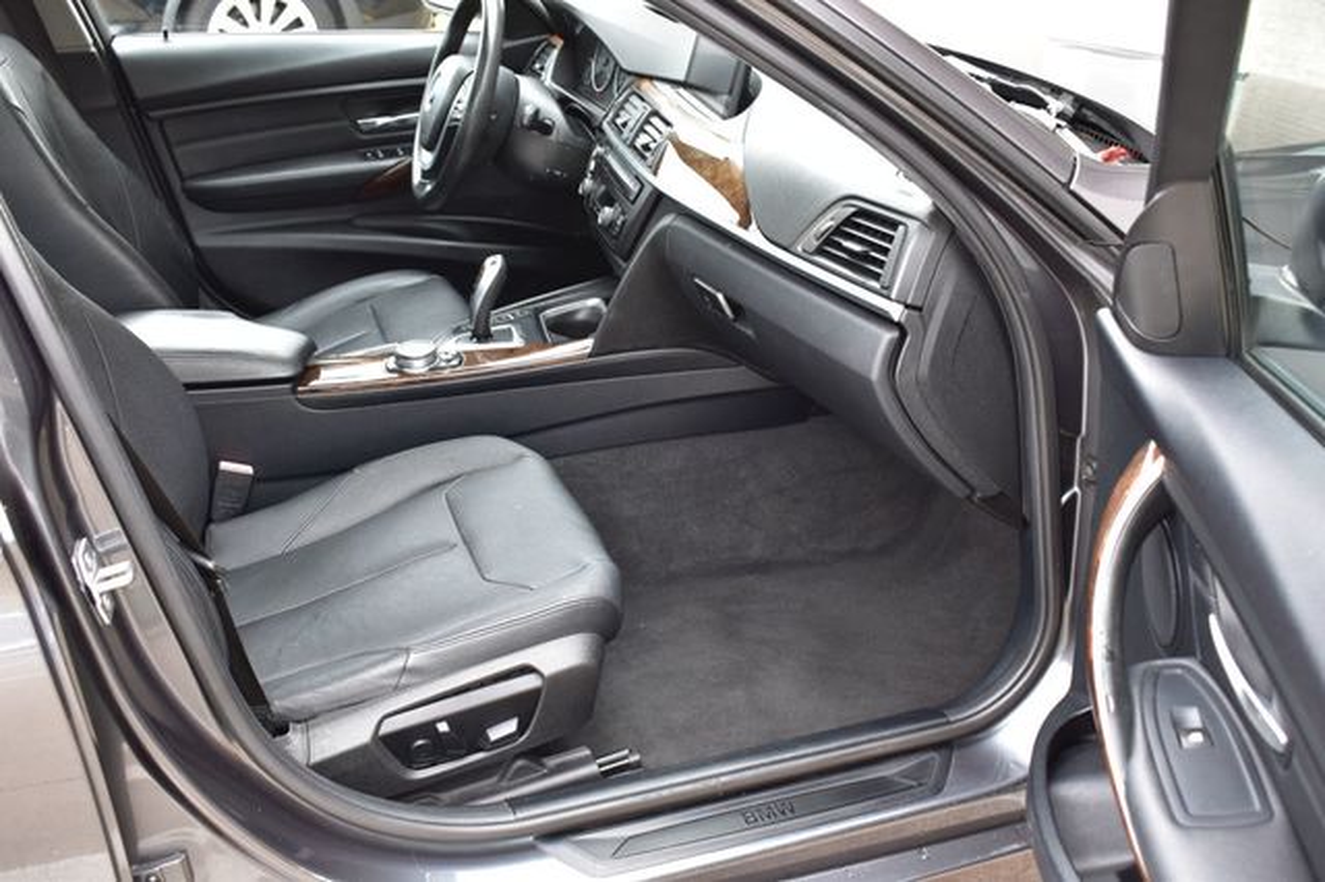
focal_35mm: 36
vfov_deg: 36.8
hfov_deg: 53.2
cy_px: 441
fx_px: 1324
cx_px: 662
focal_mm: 24
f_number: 6.3
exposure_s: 1/15
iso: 400
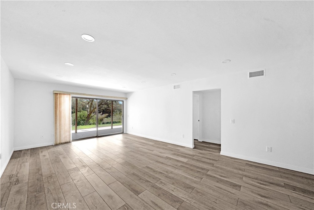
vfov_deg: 90.0
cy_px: 105
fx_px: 105
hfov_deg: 112.6
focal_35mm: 12
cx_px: 157
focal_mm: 12
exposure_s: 1/30
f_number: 13
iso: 1600
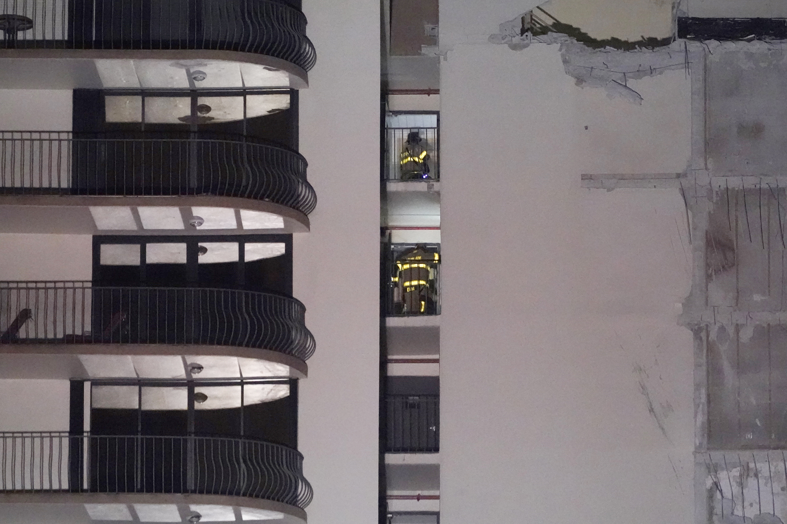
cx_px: 394
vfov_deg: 5.6
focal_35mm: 244
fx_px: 5334
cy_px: 262
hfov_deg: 8.4
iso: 25600
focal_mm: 244
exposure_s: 1/160
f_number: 5.6
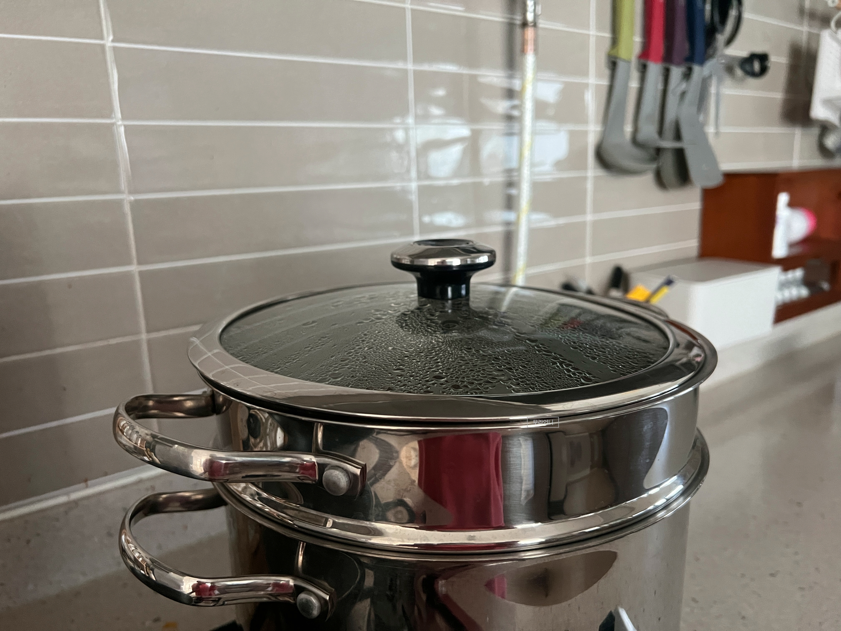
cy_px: 316
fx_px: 632
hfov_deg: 67.3
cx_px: 420
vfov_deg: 53.1
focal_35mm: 26
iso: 500
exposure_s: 1/60
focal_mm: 5.7
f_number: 1.5
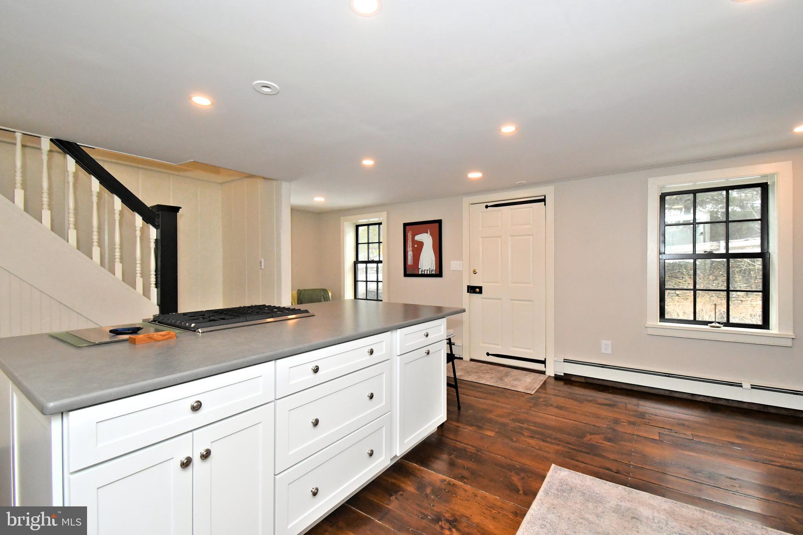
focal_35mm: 15
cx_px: 402
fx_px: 335
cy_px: 268
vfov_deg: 77.3
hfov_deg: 100.4
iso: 2000
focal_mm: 10
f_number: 9
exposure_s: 1/250
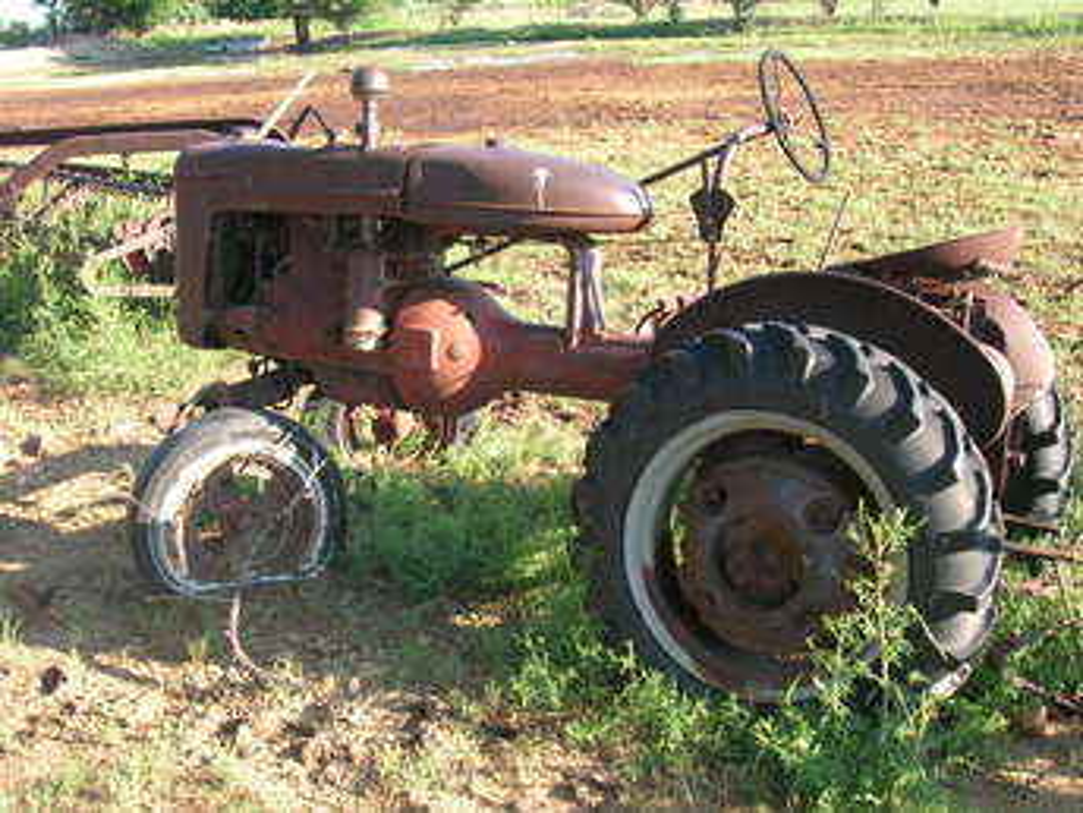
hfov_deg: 44.8
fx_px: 1314
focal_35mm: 42
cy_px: 406
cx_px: 542
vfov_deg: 34.3
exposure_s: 1/43.5
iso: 50
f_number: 5.2
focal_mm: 7
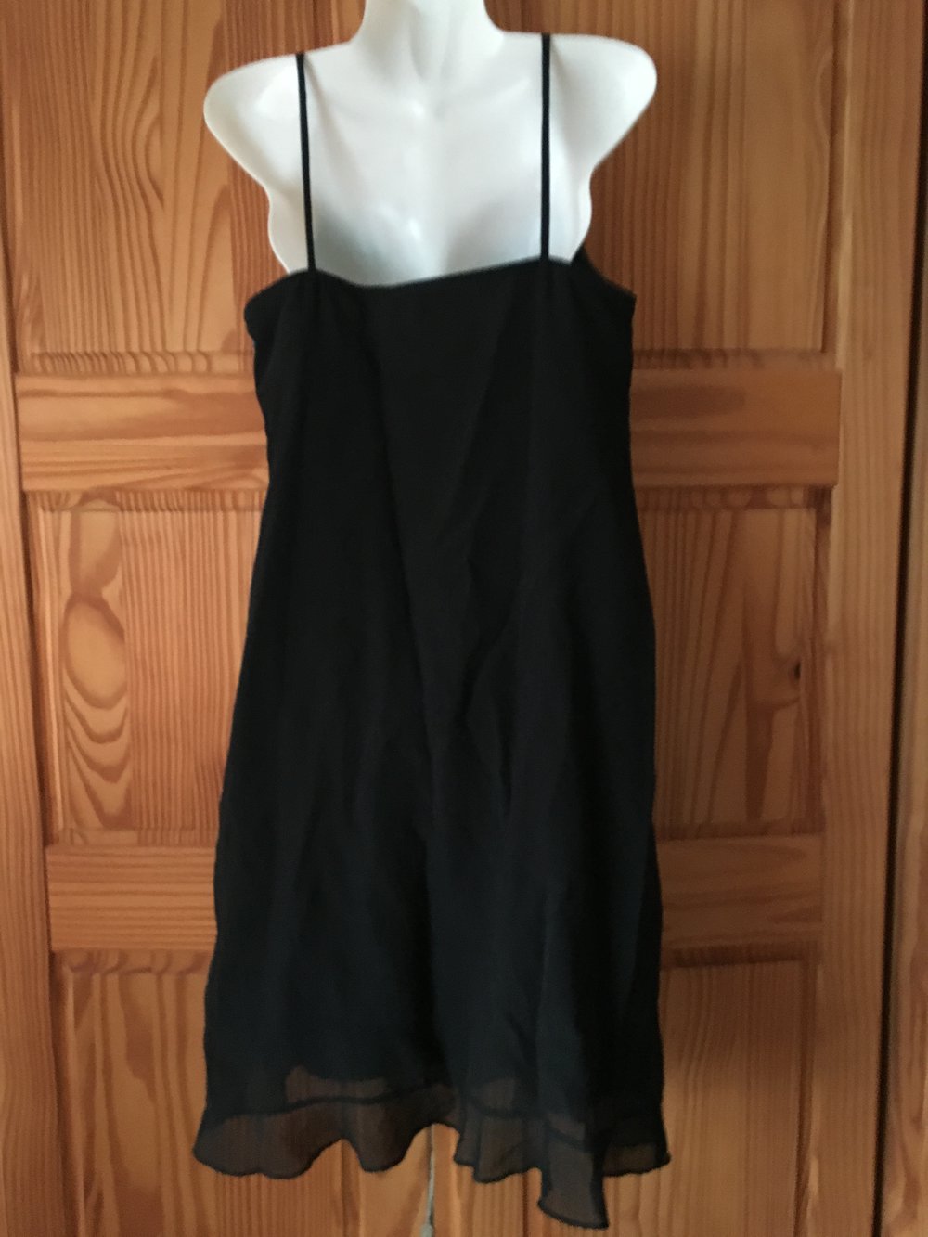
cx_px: 464
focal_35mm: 29
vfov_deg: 61.7
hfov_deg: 48.2
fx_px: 1036
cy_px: 618
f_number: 2.2
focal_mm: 4.15
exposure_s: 1/17
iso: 400
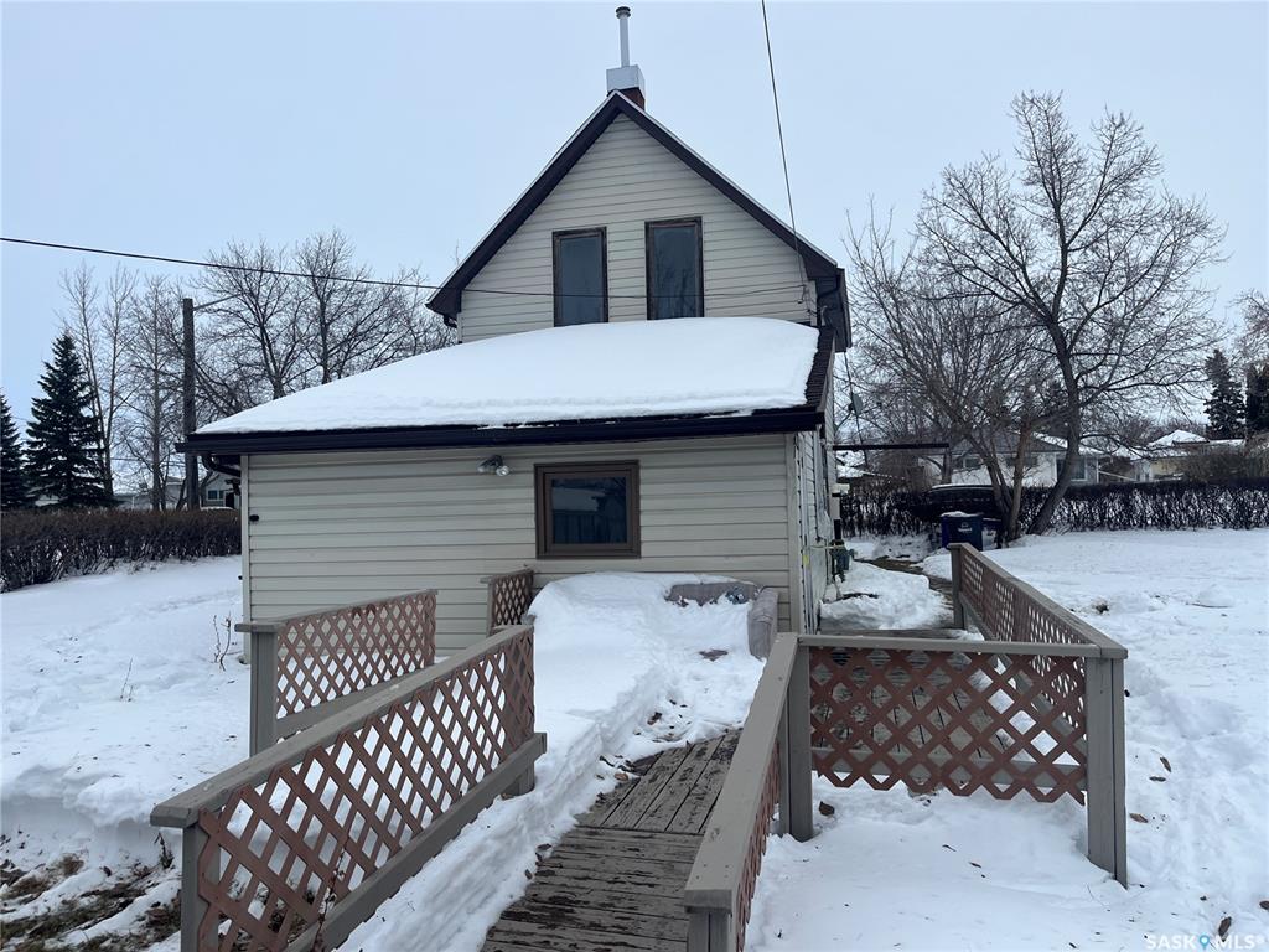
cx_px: 634
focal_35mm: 26
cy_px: 476
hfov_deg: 67.3
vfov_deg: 53.1
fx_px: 953
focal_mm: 5.1
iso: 50
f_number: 1.6
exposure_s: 1/2137
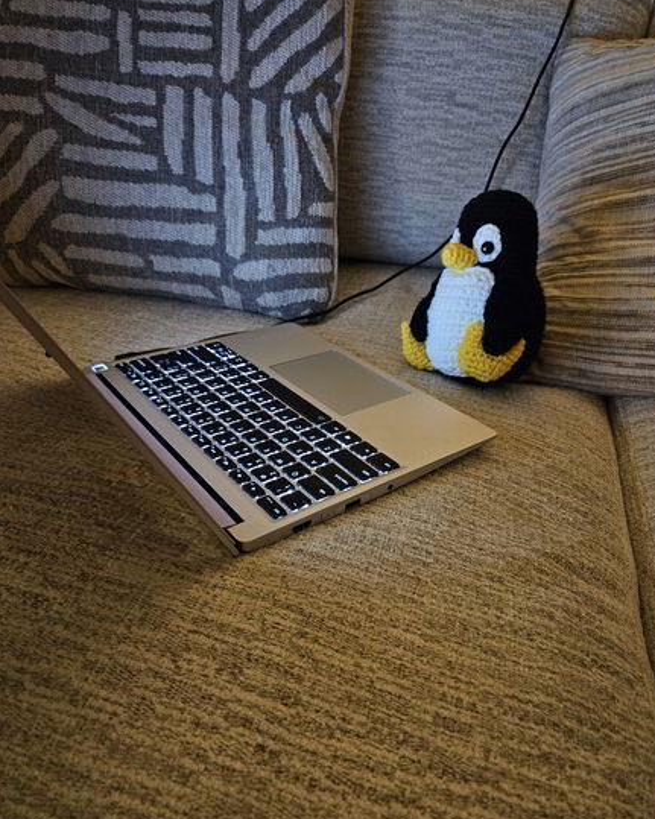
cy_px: 432
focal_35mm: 25
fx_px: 606
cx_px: 339
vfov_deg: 68.1
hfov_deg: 56.8
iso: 640
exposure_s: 1/24
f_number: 1.8
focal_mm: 5.4
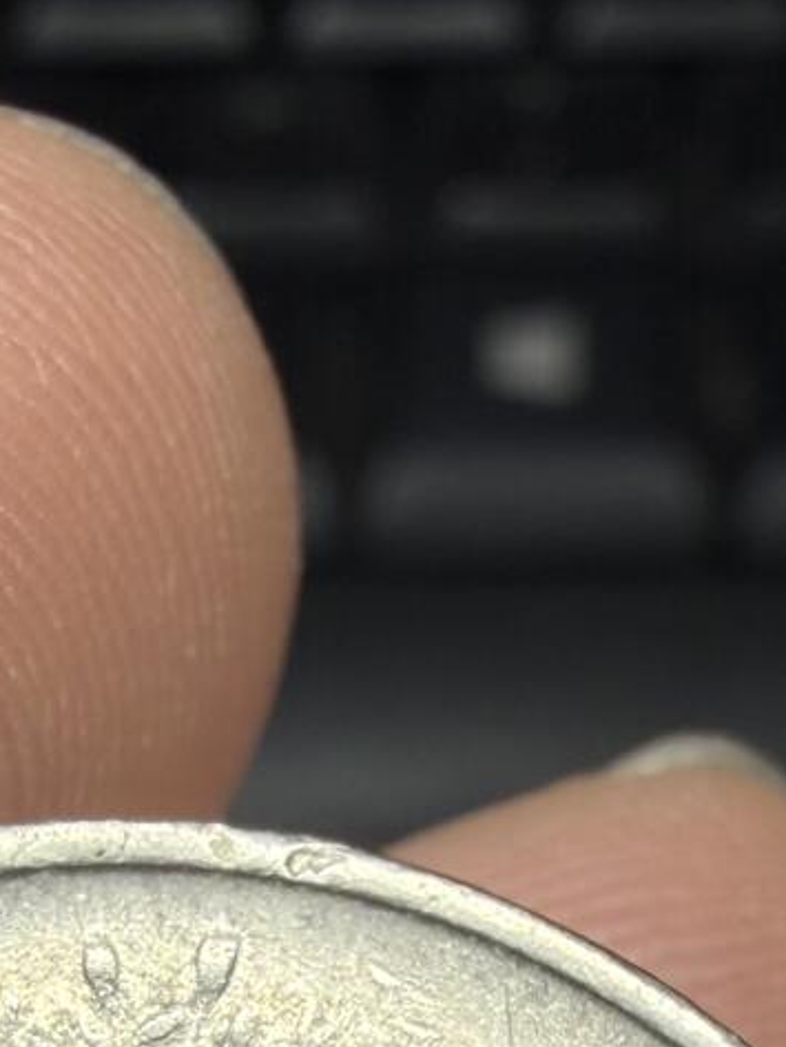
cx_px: 60
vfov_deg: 17.7
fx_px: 2996
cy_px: 1594
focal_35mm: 99
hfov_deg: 14.8
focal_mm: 2.22
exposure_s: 1/129
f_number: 2.2
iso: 40
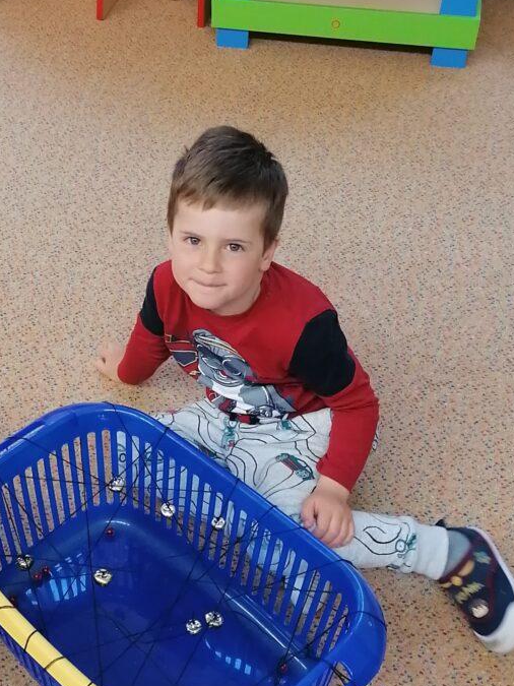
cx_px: 71
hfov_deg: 22.5
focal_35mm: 64
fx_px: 1267
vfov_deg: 30.2
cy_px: 302
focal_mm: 4.75
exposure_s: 1/33.3
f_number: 1.8
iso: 250
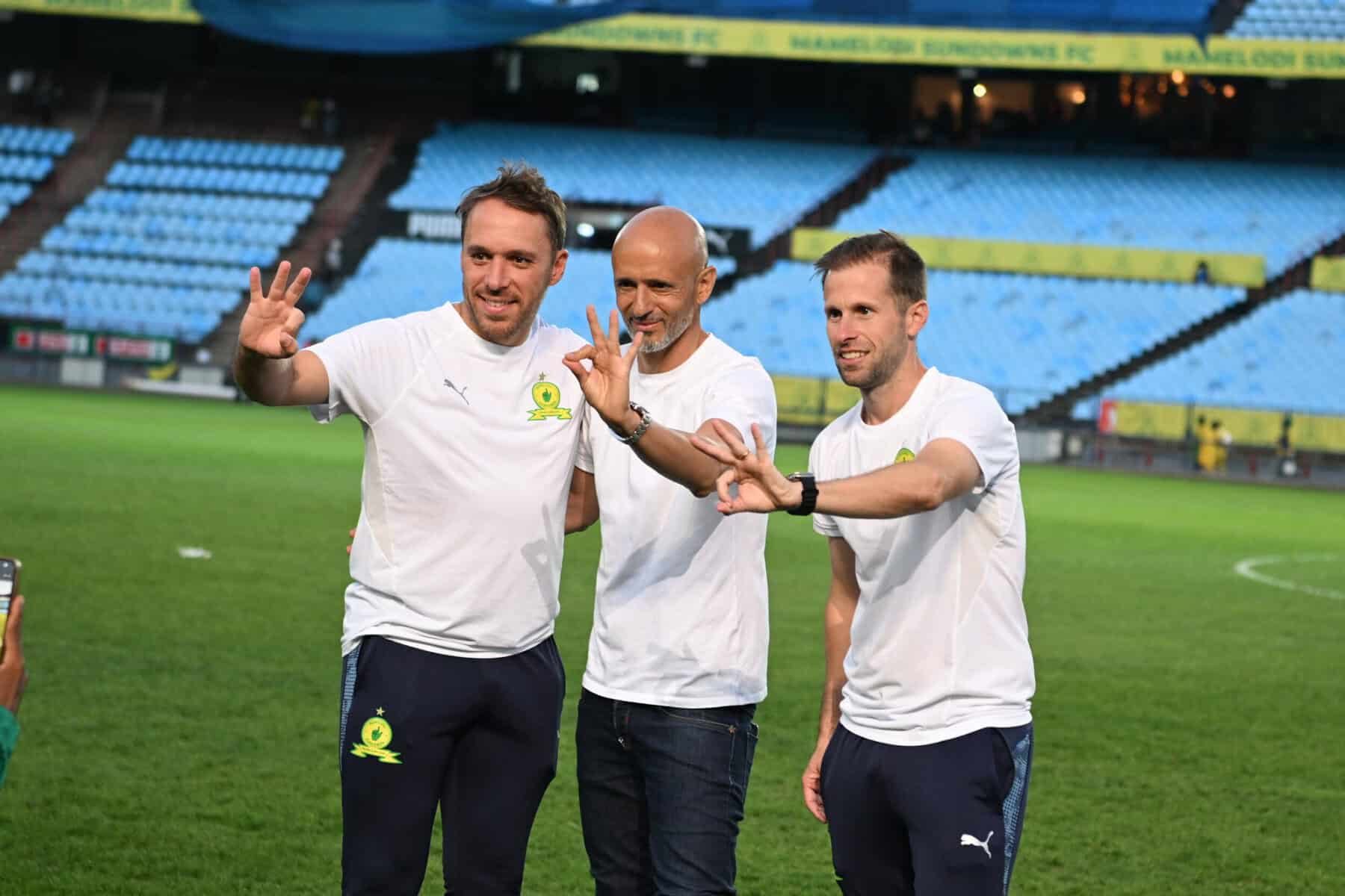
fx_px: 3923
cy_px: 448
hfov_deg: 19.5
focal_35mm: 105
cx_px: 672
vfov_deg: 13.0
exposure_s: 1/250
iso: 1000
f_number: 3.5
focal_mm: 70
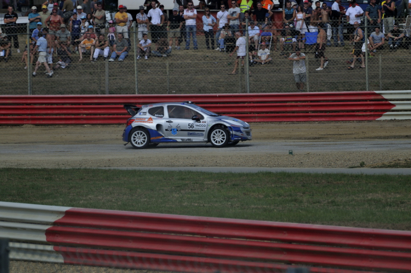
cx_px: 206
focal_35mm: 450
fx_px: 5131
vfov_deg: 3.0
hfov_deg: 4.6
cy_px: 136
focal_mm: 300
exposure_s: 1/1000
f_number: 5.6
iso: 200
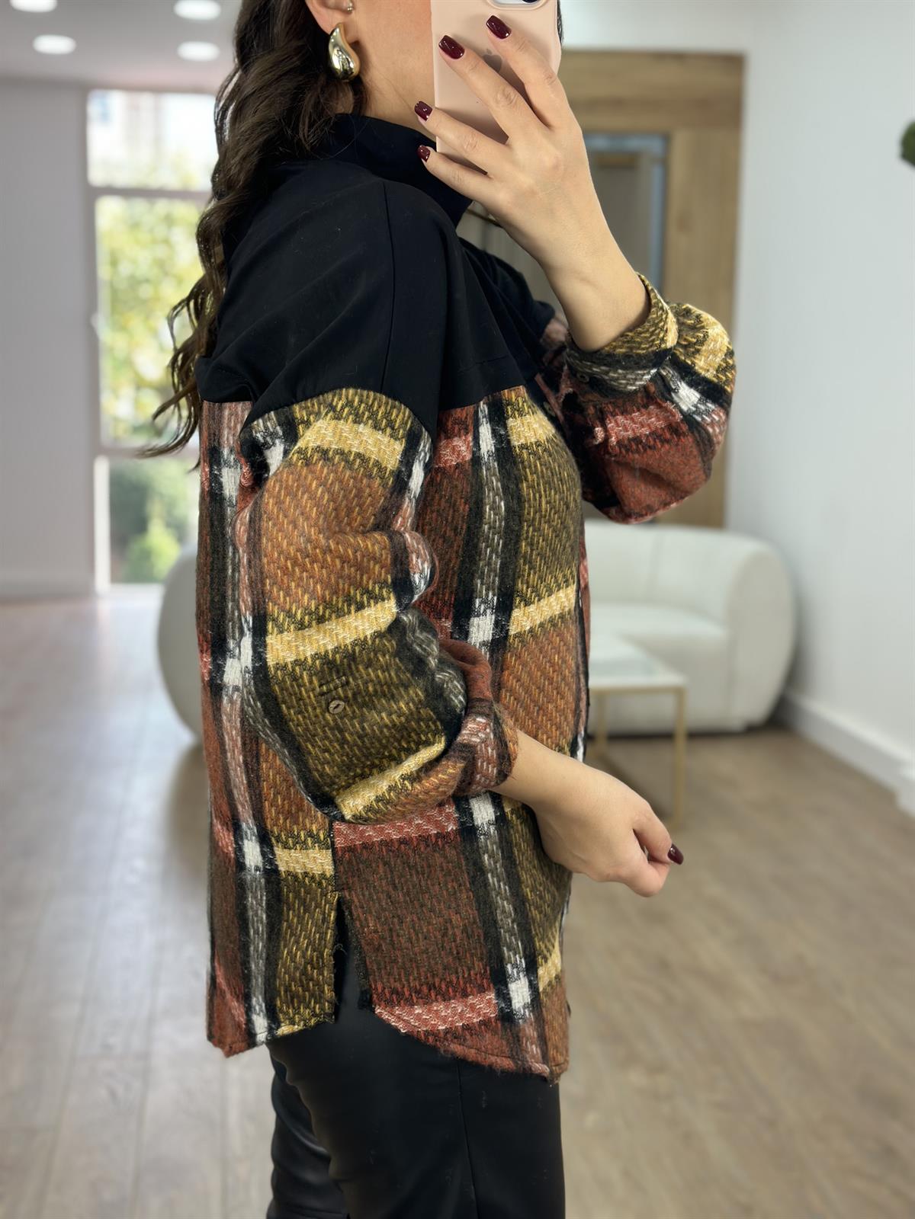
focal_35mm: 48
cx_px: 458
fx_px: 1692
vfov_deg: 39.7
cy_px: 610
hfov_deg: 30.3
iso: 80
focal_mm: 6.86
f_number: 1.78
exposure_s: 1/100
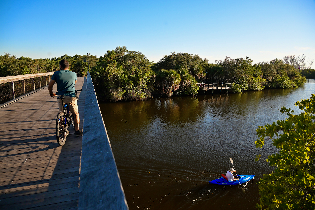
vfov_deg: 53.2
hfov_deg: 73.7
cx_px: 158
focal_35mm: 24
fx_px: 210
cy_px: 105
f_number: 5.6
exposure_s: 1/250
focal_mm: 24
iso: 200
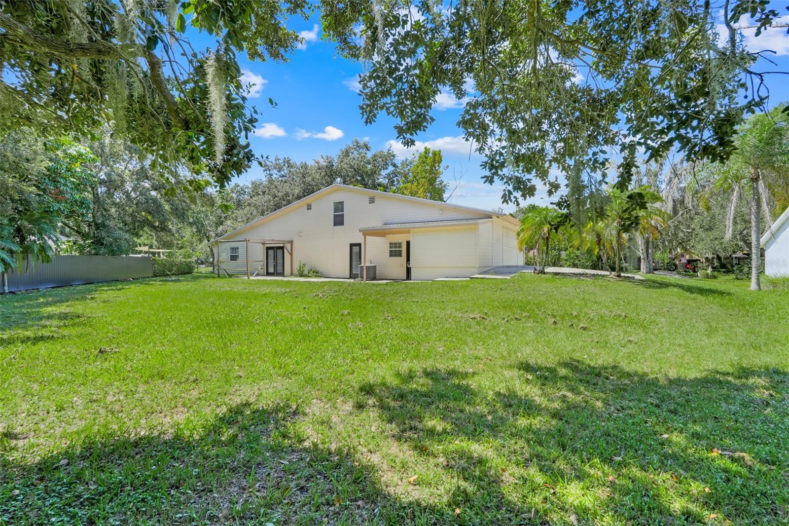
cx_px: 394
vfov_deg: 73.7
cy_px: 263
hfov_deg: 96.7
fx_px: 351
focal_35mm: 16
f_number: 9
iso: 250
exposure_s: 1/320
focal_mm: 16
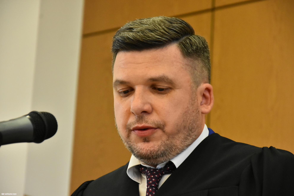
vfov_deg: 8.7
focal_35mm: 158
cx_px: 147
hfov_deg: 13.0
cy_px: 98
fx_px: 1286
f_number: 5.6
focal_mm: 105
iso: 3200
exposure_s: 1/320
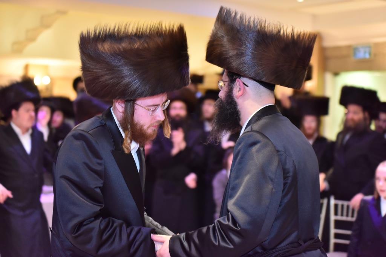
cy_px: 128
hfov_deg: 28.8
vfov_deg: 19.5
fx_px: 751
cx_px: 193
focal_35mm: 70
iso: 2500
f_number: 2.8
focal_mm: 70
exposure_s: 1/125
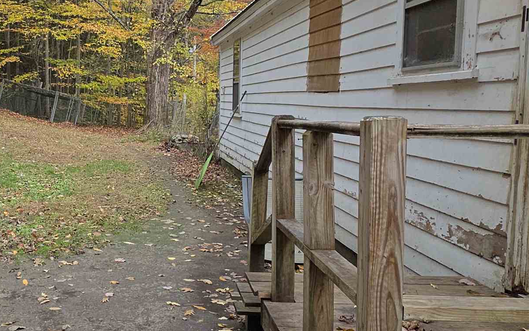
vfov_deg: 36.3
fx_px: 505
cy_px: 160
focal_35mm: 35
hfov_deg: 52.4
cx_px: 121
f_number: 1.9
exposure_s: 1/441
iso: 40
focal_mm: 2.2
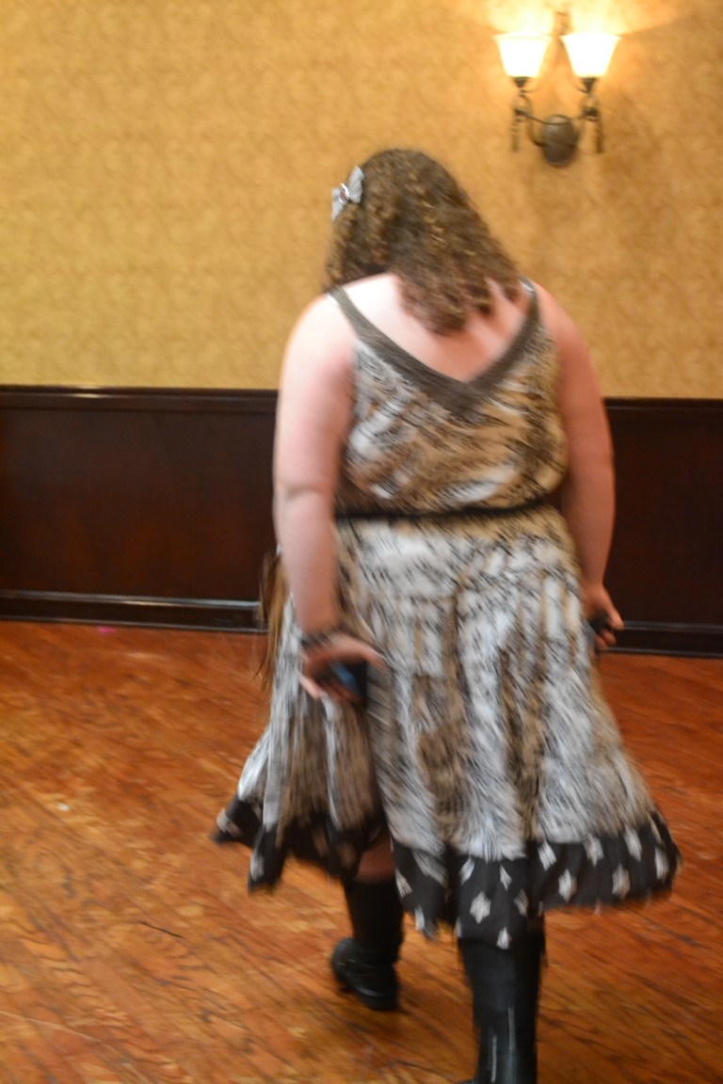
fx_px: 1627
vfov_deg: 36.9
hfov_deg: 25.1
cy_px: 542
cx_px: 362
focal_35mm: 54
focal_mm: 36
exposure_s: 1/15
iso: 3200
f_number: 5
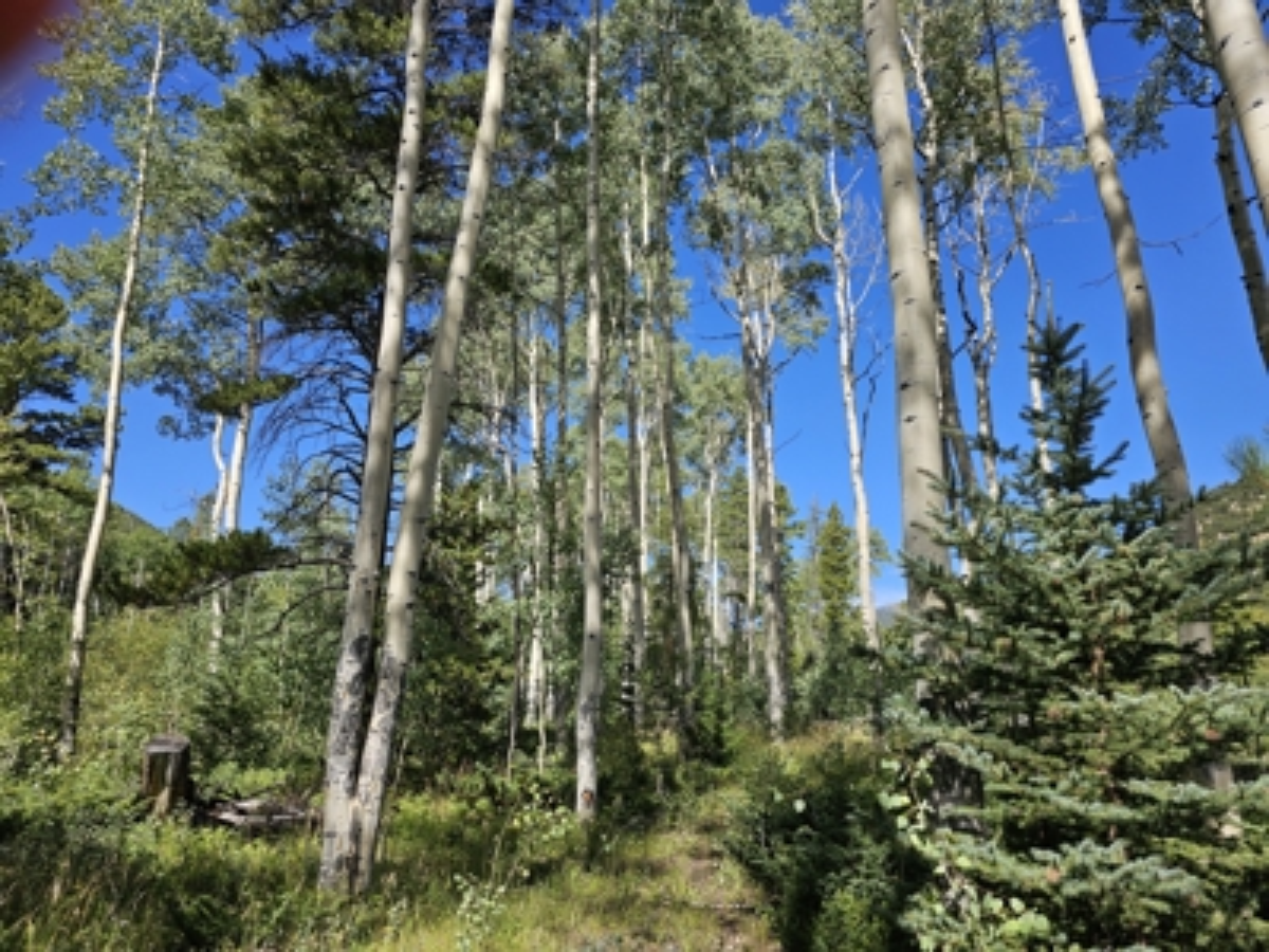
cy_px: 476
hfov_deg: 73.9
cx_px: 634
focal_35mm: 23
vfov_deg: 58.9
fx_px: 843
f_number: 1.7
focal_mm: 6.3
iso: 10
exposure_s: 1/493
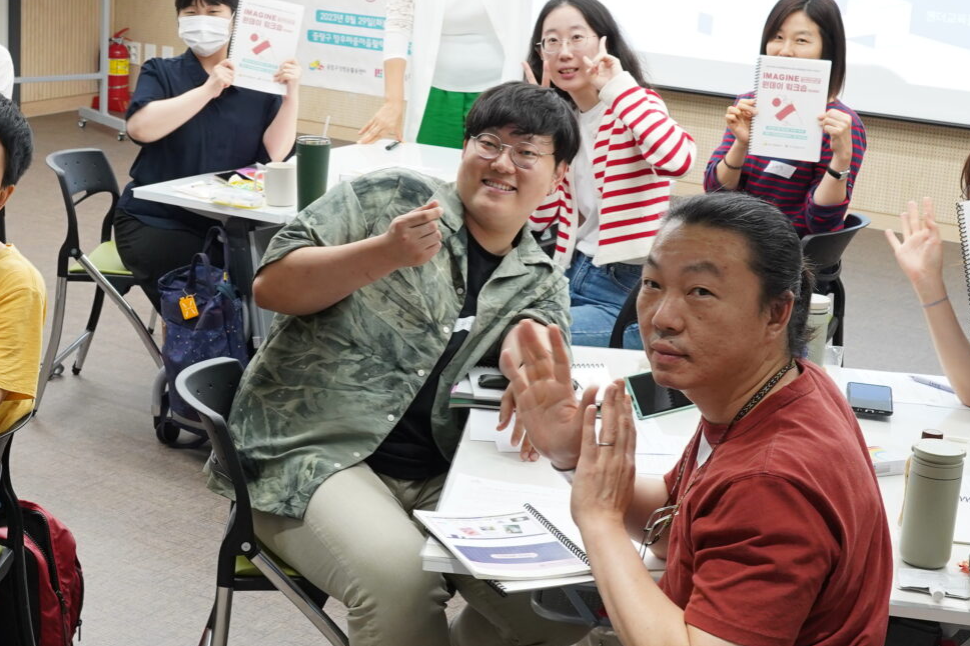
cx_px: 230
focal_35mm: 74
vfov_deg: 18.4
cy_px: 282
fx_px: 1994
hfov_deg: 26.9
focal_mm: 28
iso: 1000
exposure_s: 1/30
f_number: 7.1
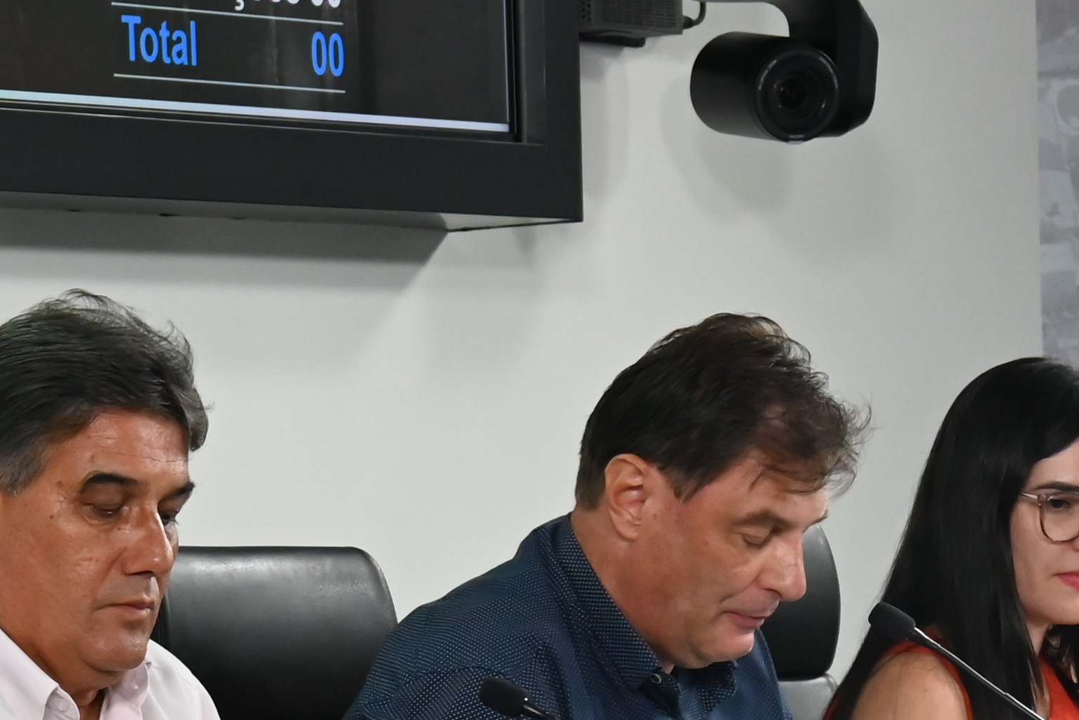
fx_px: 6206
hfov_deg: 9.6
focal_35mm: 207
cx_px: -650
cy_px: 1011
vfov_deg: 6.6
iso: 1800
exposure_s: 1/125
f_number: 5.6
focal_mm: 53
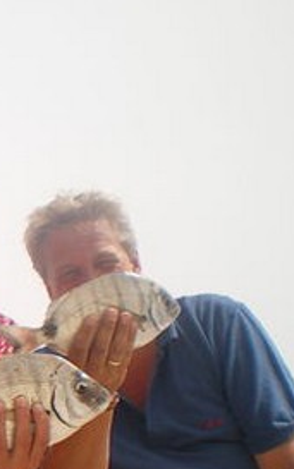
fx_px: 1126
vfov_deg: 23.1
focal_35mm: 88
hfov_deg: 13.4
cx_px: -227
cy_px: 392
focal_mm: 6.3
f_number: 4.6
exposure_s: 1/320
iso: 50
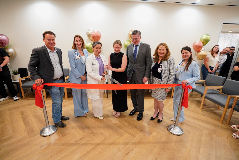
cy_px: 80
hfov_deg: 96.7
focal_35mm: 16
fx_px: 106
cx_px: 120
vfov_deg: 73.8
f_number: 3.5
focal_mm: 16
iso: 1250
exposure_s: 1/100
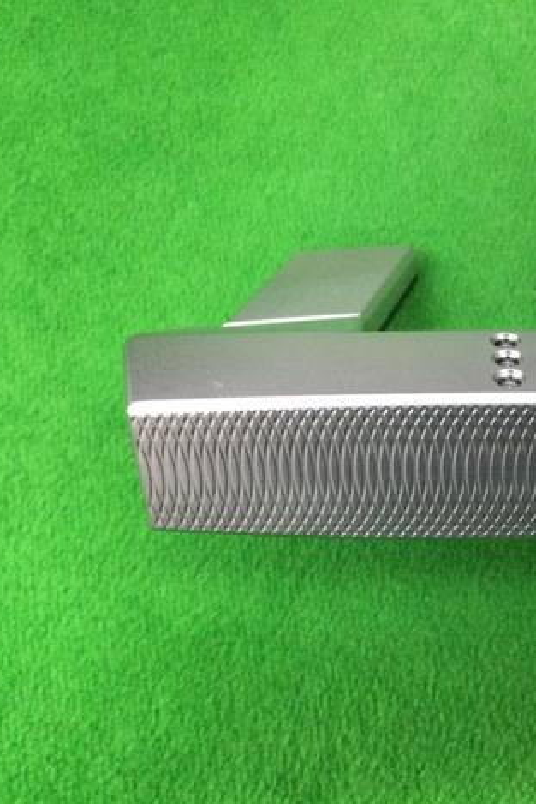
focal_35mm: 44
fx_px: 982
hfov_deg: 29.5
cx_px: 468
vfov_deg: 44.5
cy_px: 398
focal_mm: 3.3
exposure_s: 1/30
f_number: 2.4
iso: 200
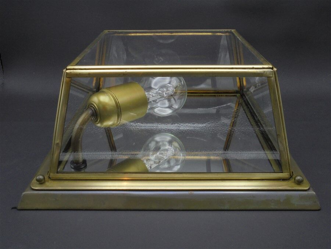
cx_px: 166
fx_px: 325
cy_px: 124
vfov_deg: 41.8
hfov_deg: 54.0
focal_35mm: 34
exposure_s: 1/30
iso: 100
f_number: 4
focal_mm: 6.1
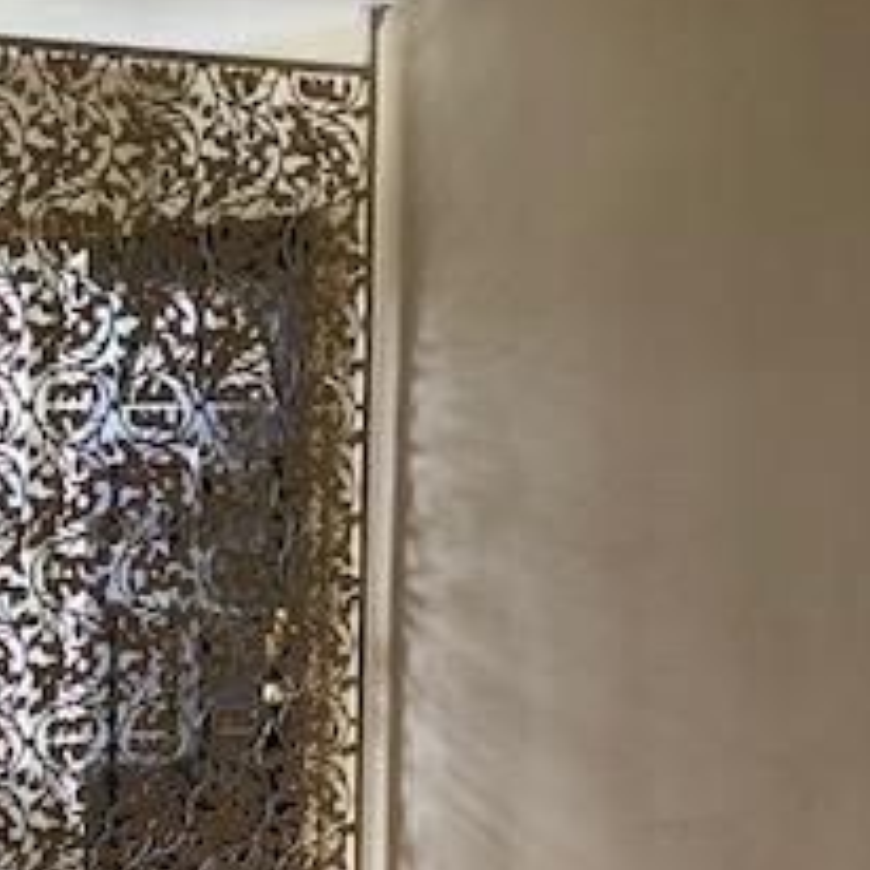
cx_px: 13
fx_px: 2189
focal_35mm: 77
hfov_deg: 21.7
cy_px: 777
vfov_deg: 22.0
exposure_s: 1/40
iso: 25
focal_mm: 3.99
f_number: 1.8
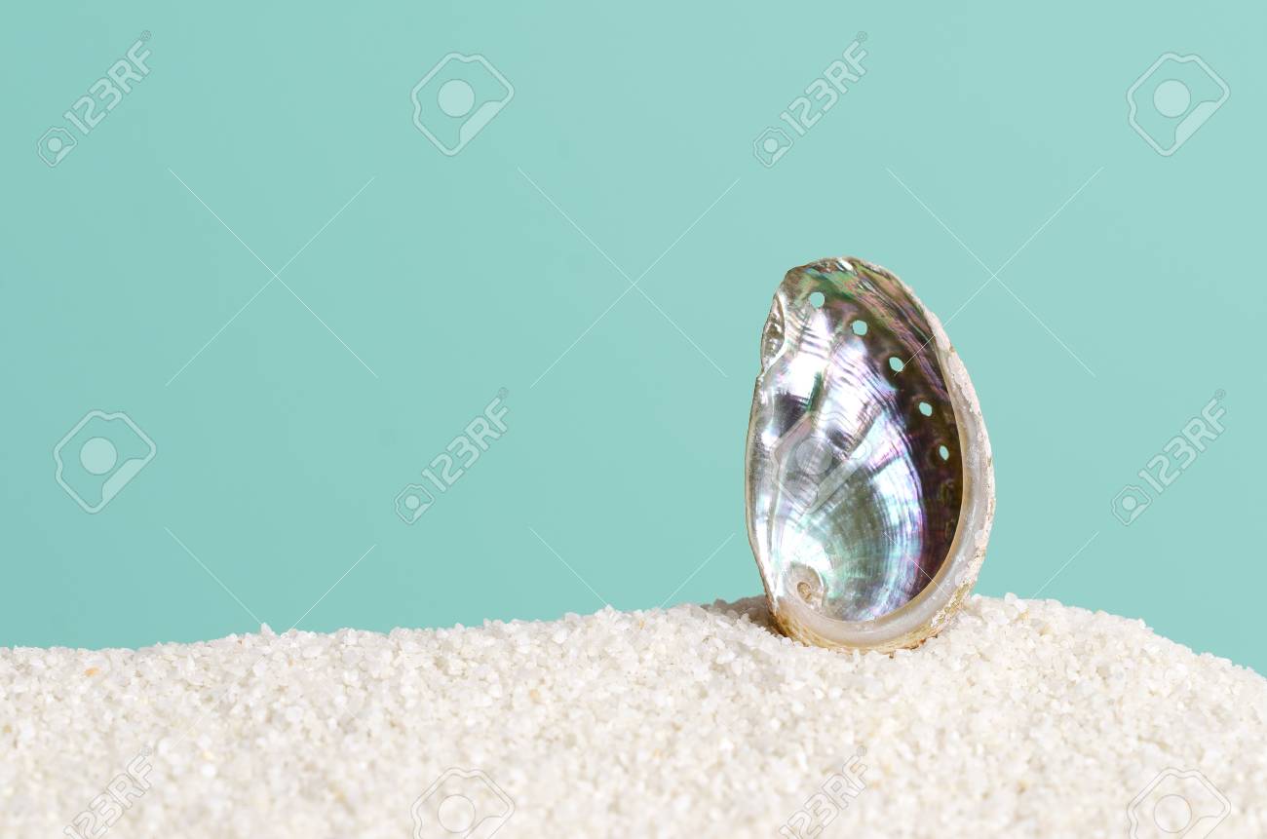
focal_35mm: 135
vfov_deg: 10.1
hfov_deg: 15.2
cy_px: 420
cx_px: 634
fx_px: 4741
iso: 100
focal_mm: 90
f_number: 7.1
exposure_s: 1/60
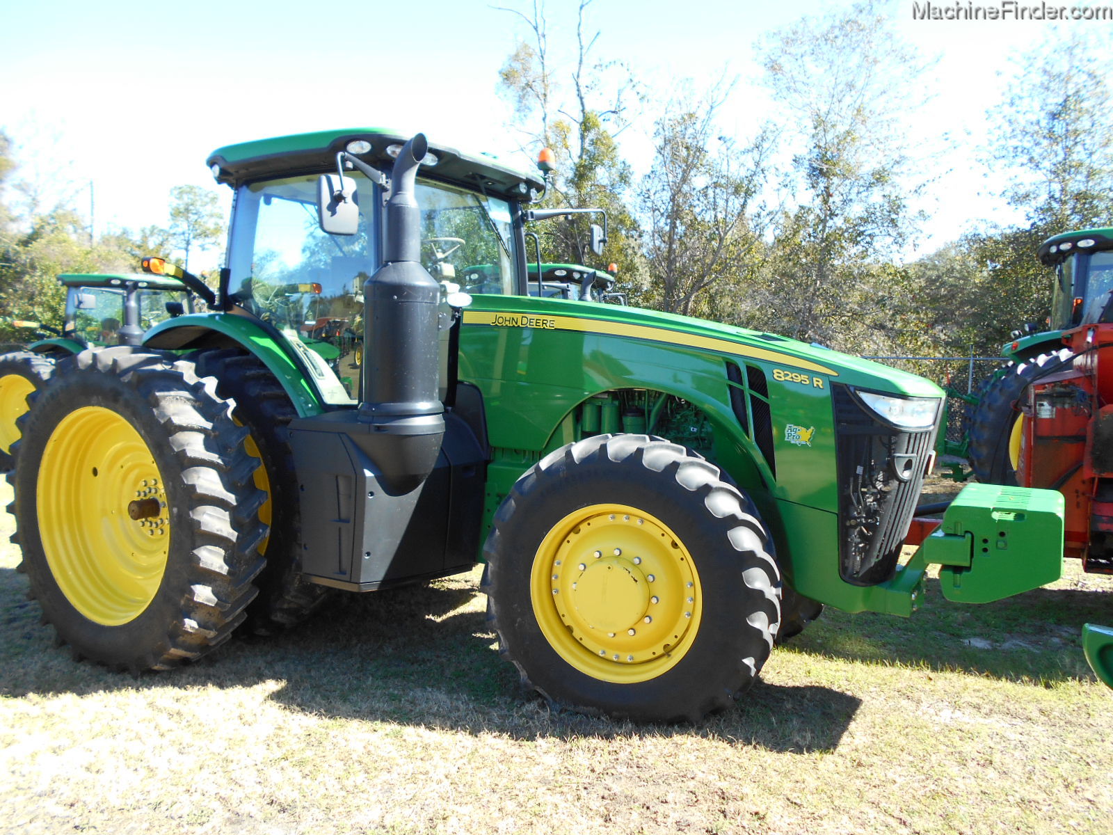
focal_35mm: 26
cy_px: 418
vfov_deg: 53.1
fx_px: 836
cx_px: 556
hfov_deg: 67.3
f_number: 3.2
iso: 80
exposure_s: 1/160
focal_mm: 4.6
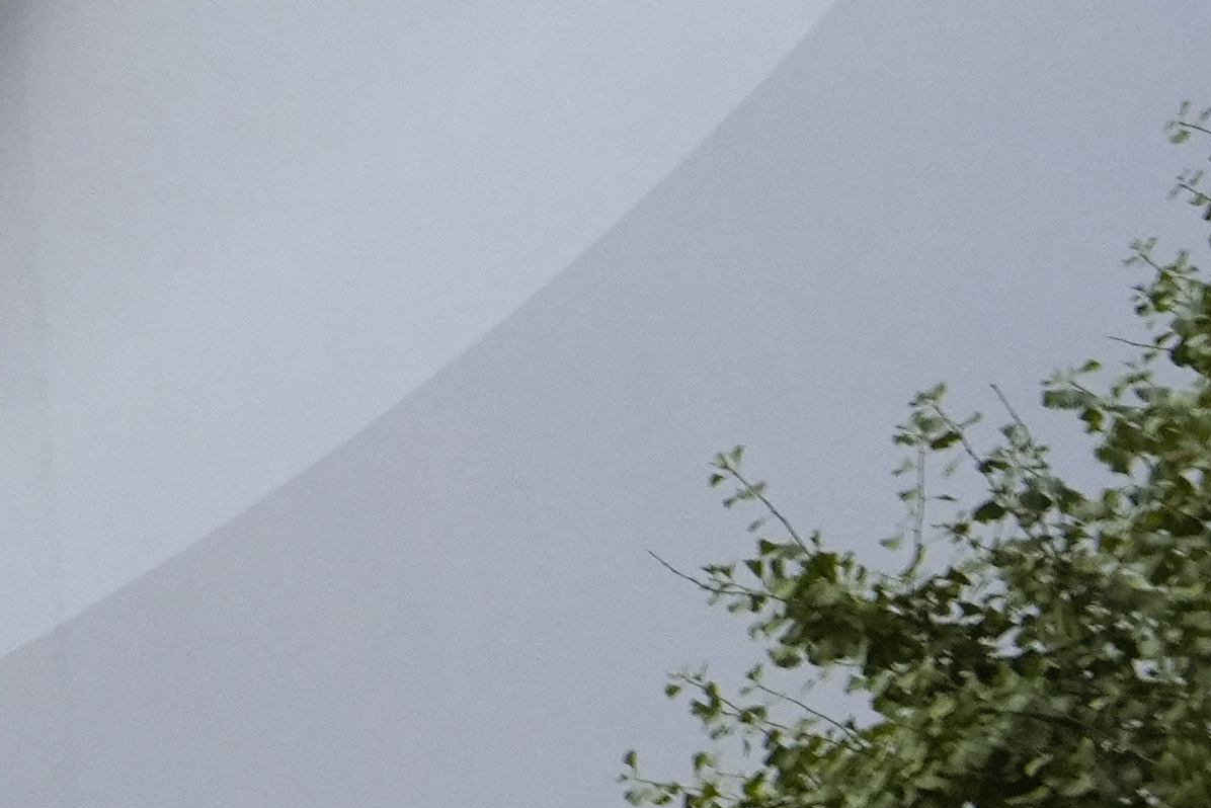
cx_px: -1766
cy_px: -478
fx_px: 11305
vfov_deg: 4.1
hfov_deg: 5.9
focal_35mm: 336
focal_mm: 67
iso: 1600
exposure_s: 1/500
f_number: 4
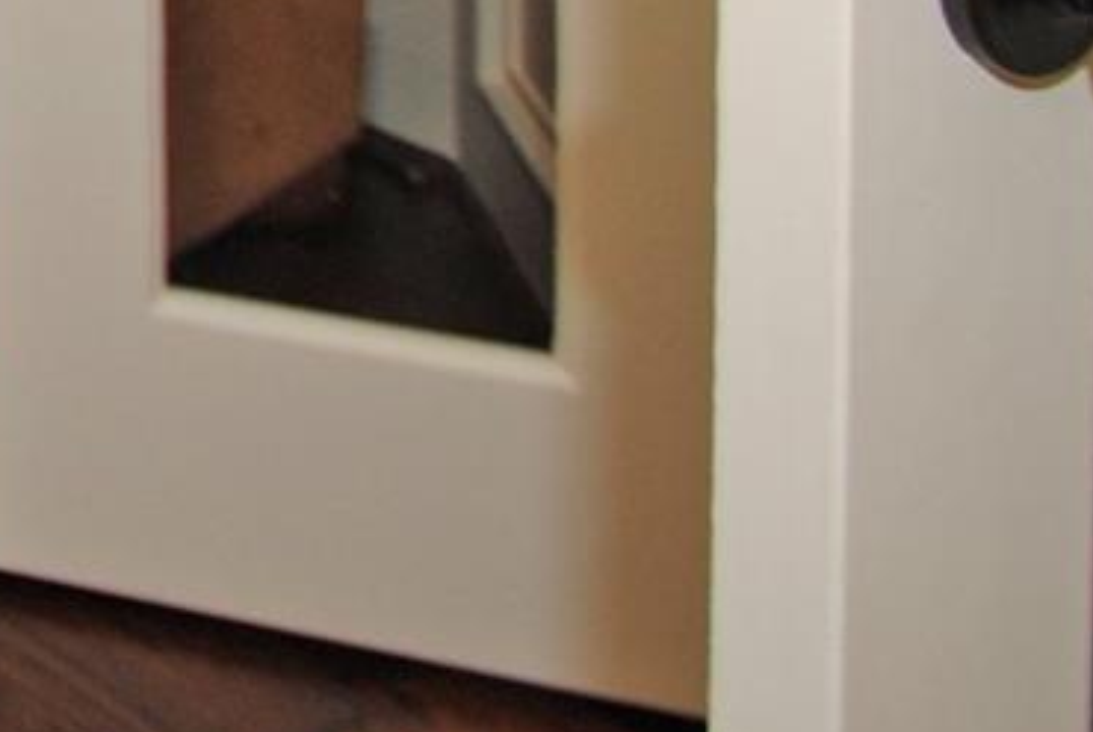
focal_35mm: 83
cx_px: -1397
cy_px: -1030
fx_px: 2524
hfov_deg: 15.6
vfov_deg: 12.7
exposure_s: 1/60
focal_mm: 10
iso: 200
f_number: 4
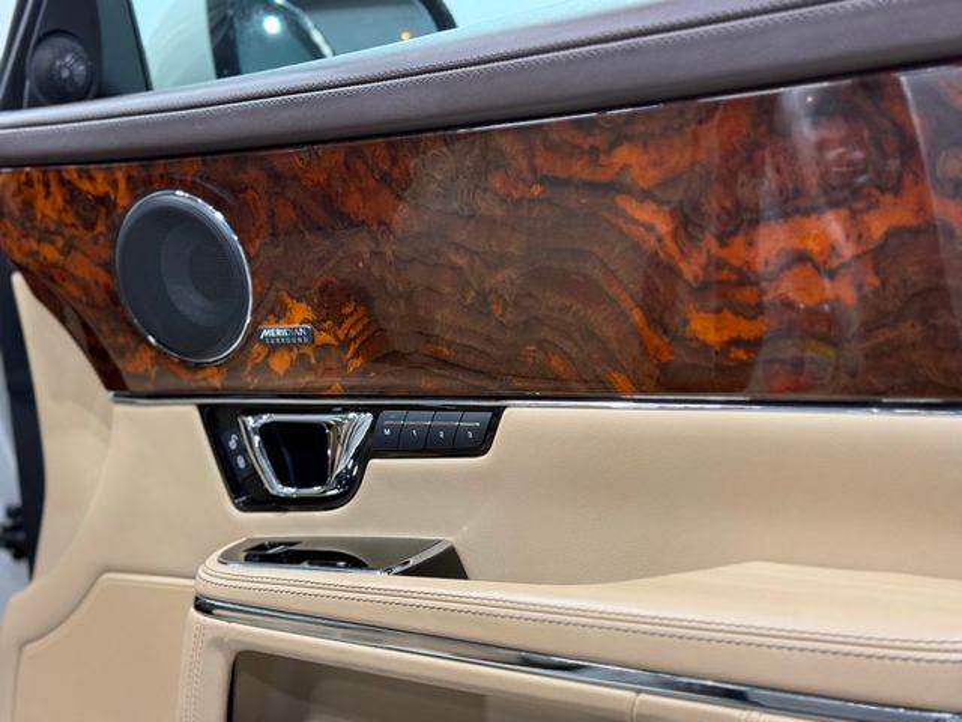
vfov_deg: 30.3
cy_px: 361
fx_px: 1334
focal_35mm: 48
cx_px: 481
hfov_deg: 39.7
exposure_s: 1/120
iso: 160
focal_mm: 6.76
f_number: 1.78
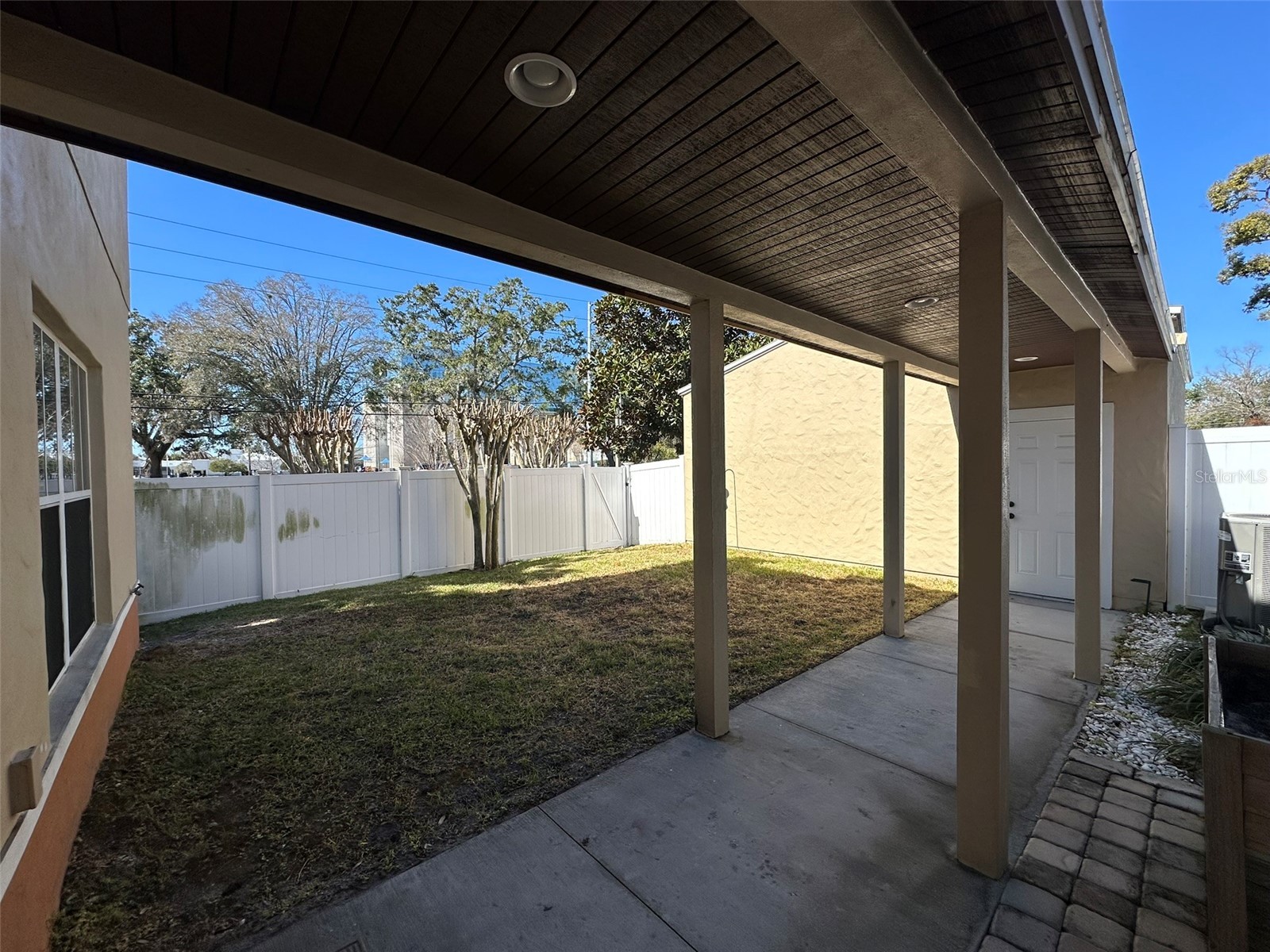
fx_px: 514
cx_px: 635
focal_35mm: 14
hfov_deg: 102.1
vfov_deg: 85.7
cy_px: 476
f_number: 2.2
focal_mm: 2.22
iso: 50
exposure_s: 1/1984
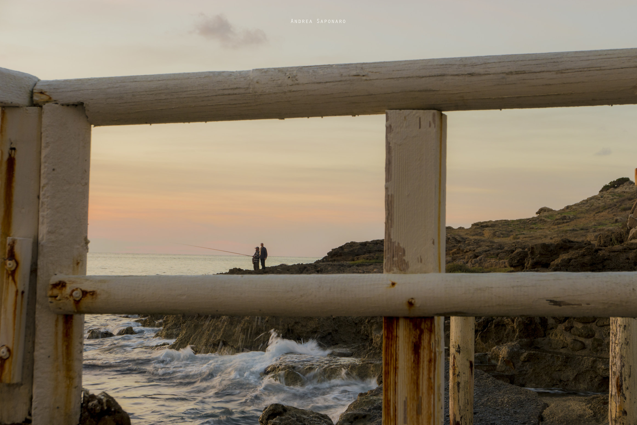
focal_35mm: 65
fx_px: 1150
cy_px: 216
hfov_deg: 31.0
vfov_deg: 20.9
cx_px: 327
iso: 200
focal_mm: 41
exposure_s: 1/13
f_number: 11
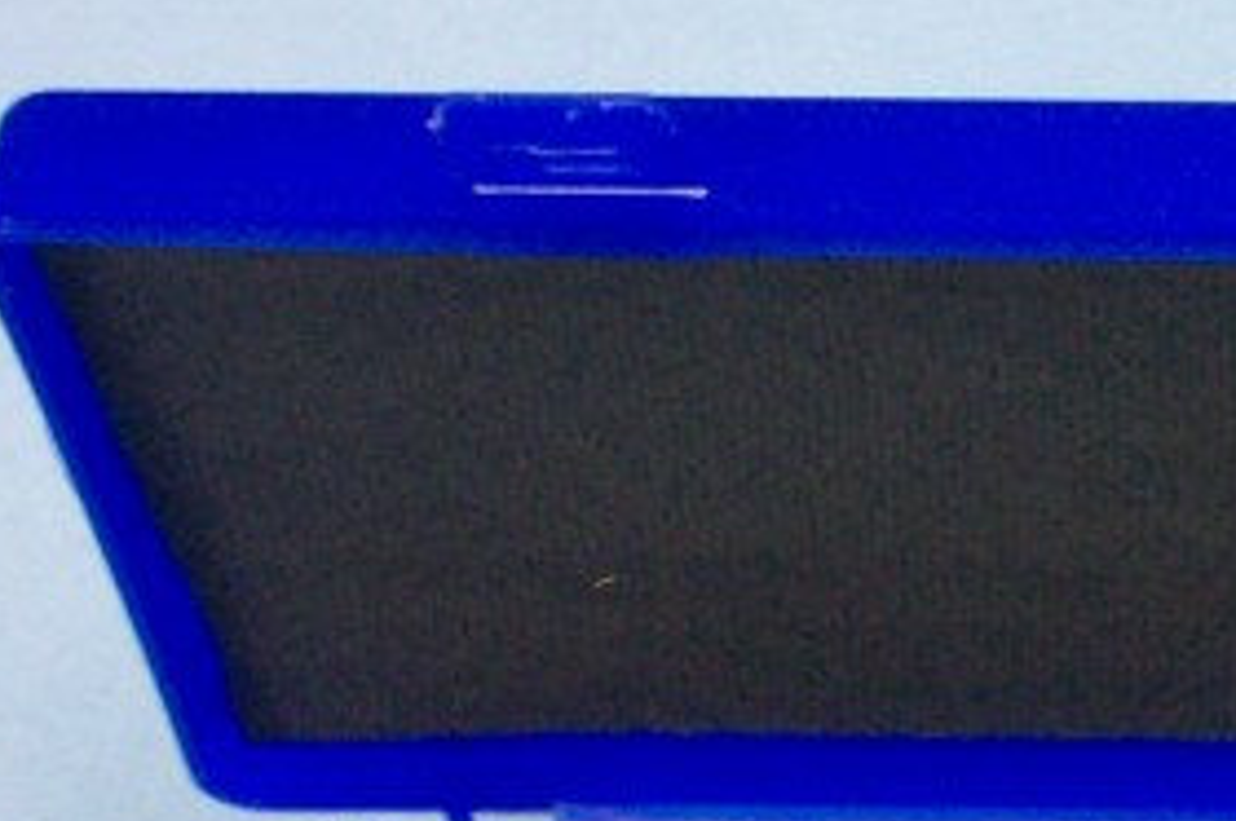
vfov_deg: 7.9
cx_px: 1956
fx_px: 5898
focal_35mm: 172
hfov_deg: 11.4
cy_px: 1117
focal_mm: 9.8
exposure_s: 1/30
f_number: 3.1
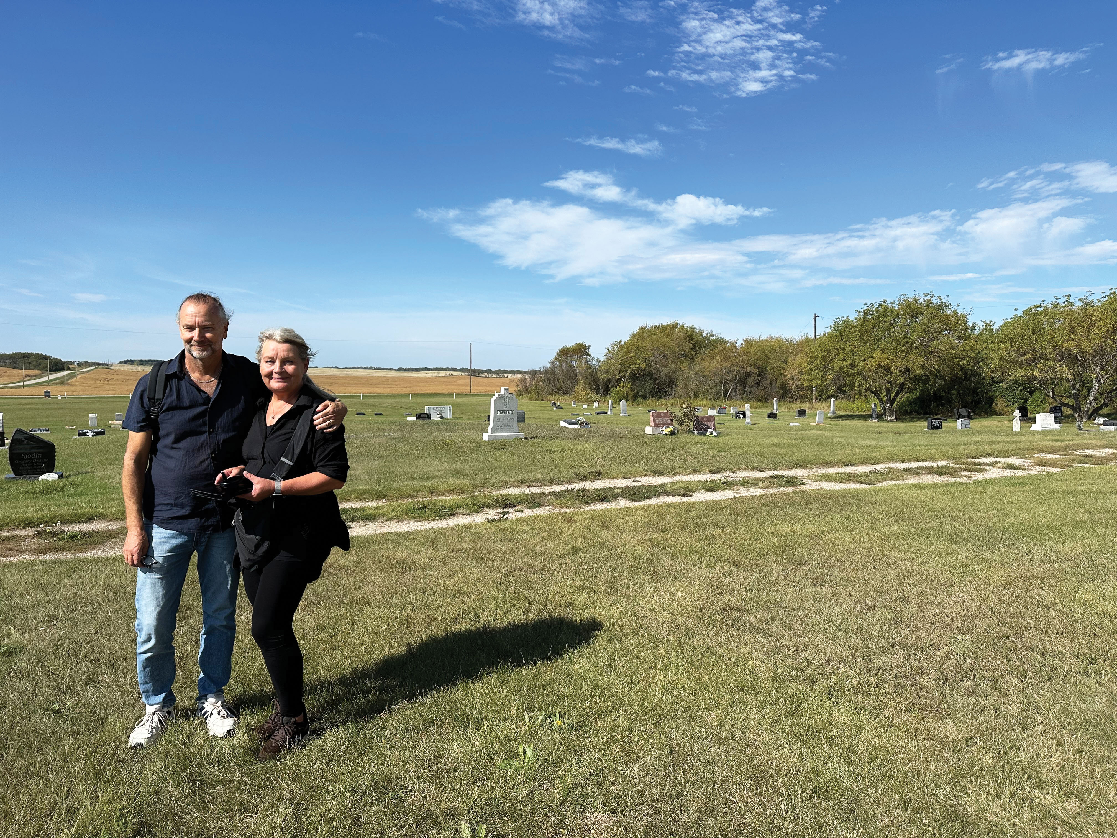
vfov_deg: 56.8
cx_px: 558
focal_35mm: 24
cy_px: 419
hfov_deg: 71.6
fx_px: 774
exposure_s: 1/5525
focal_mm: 6.86
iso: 80
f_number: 1.78
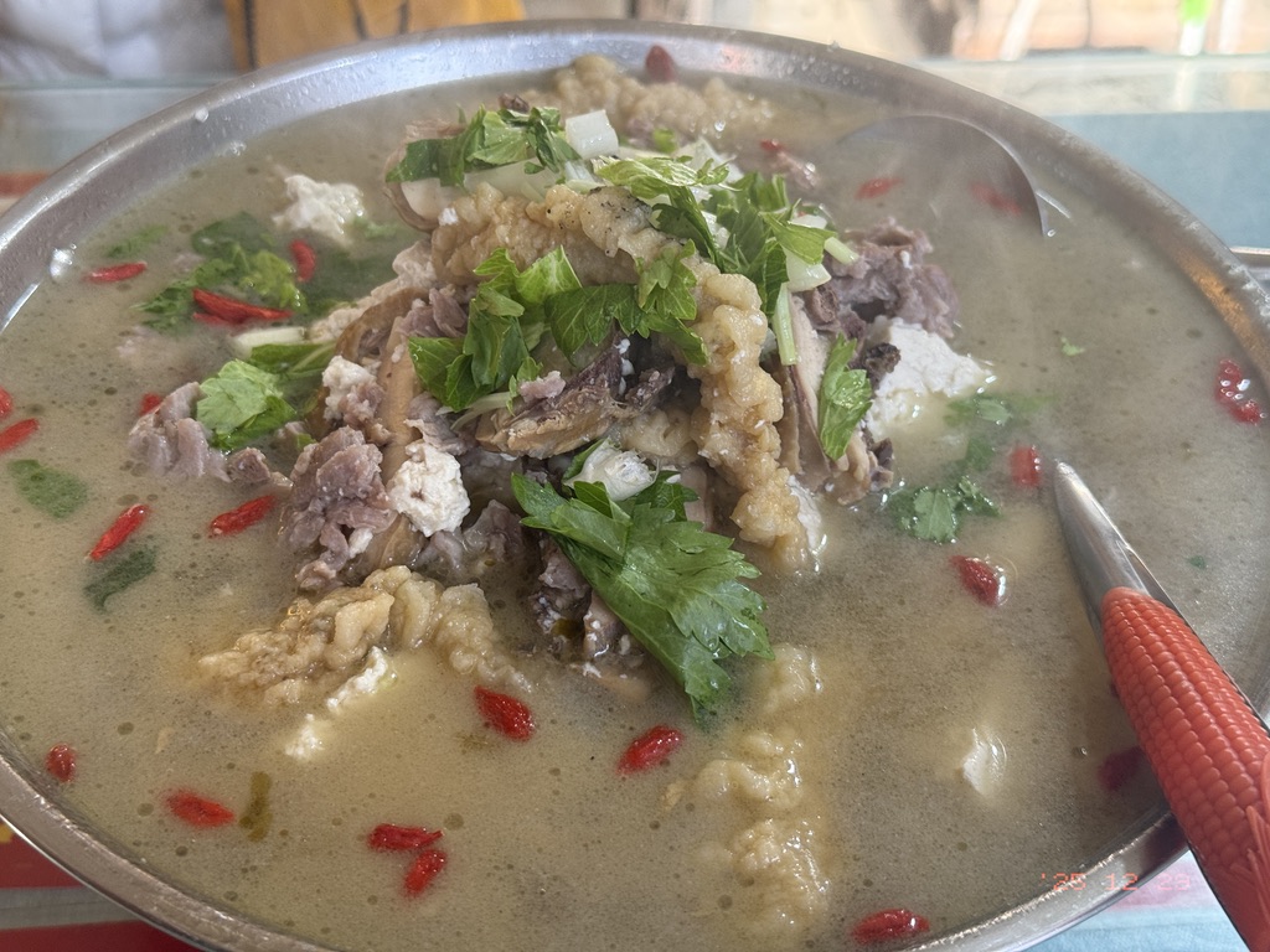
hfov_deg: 39.7
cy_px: 476
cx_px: 635
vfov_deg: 30.3
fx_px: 1761
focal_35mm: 48
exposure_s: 1/50
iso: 100
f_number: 1.78
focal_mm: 6.76
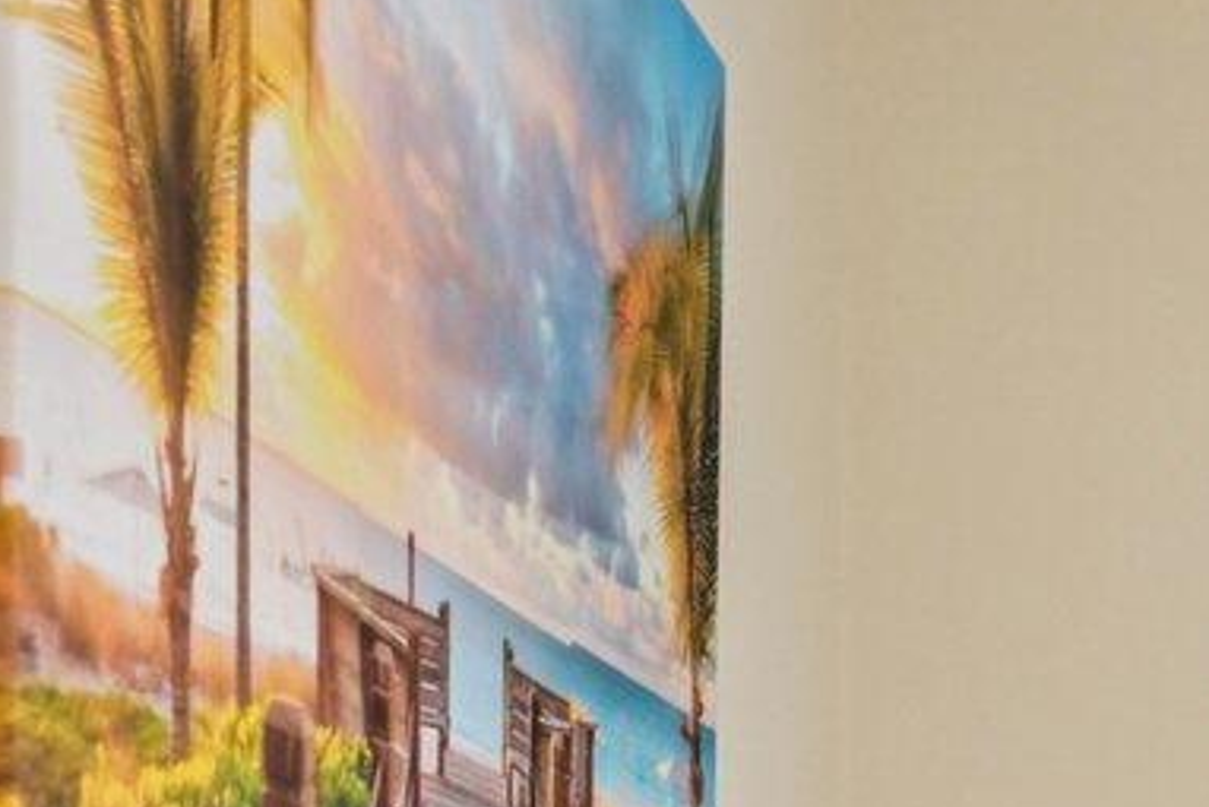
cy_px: 1163
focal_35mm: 75
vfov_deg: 16.7
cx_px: 3174
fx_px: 2520
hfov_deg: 13.6
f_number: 8
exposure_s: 1/4
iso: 400
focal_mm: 14
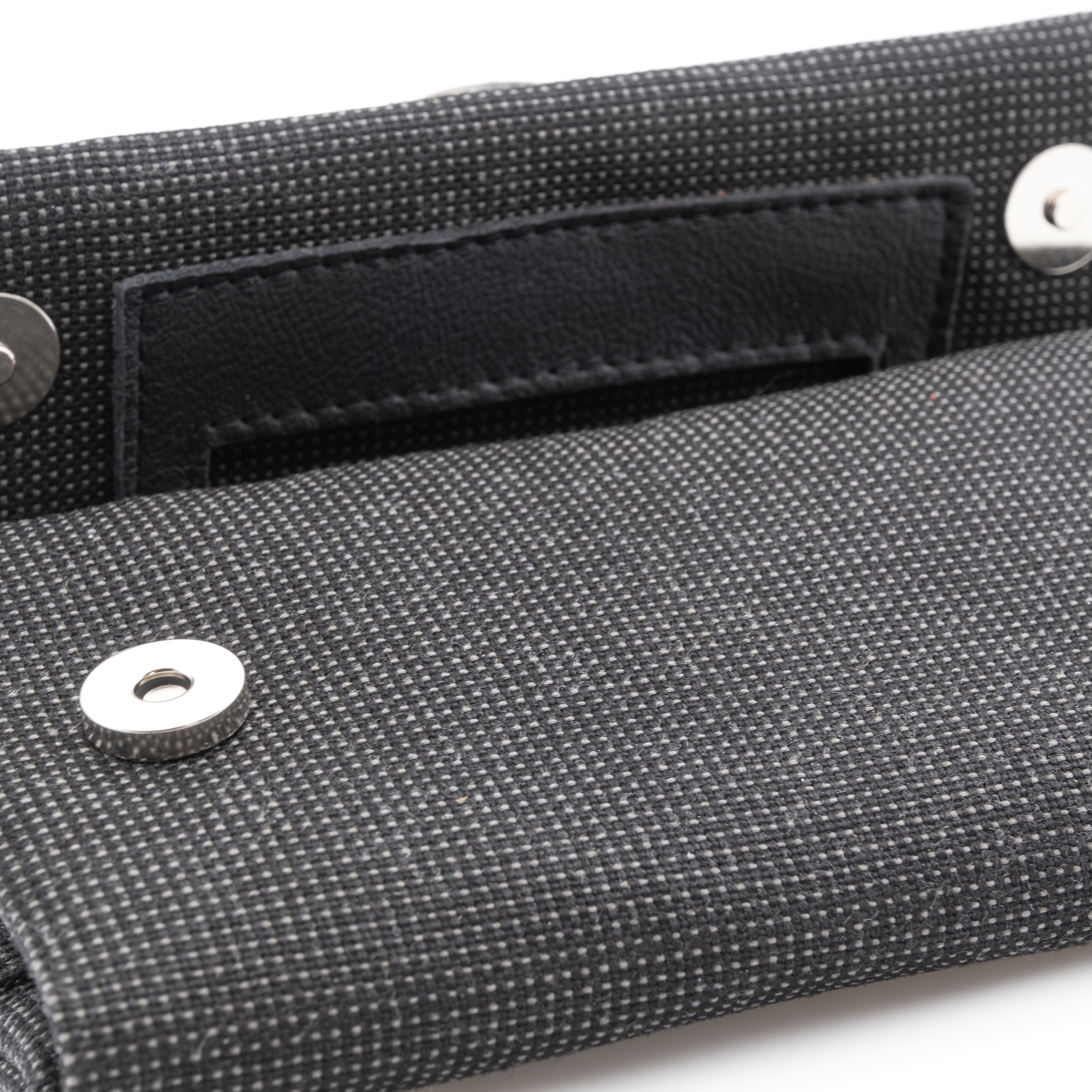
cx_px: 569
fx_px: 3426
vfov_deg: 18.1
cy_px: 548
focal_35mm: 96
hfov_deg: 18.1
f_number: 11
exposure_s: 1/1.25
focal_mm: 50
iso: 125
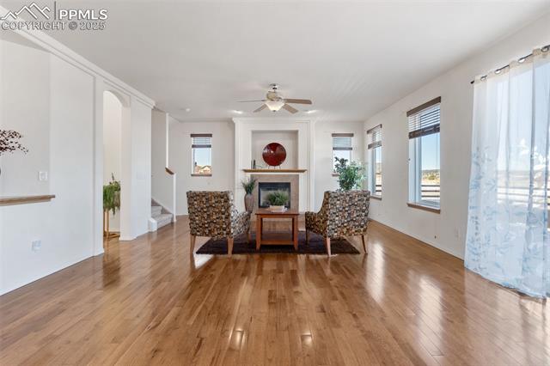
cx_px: 275
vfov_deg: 73.7
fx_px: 244
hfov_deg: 96.8
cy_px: 183
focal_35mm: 16
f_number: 5.6
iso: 200
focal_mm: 16
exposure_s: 1/8
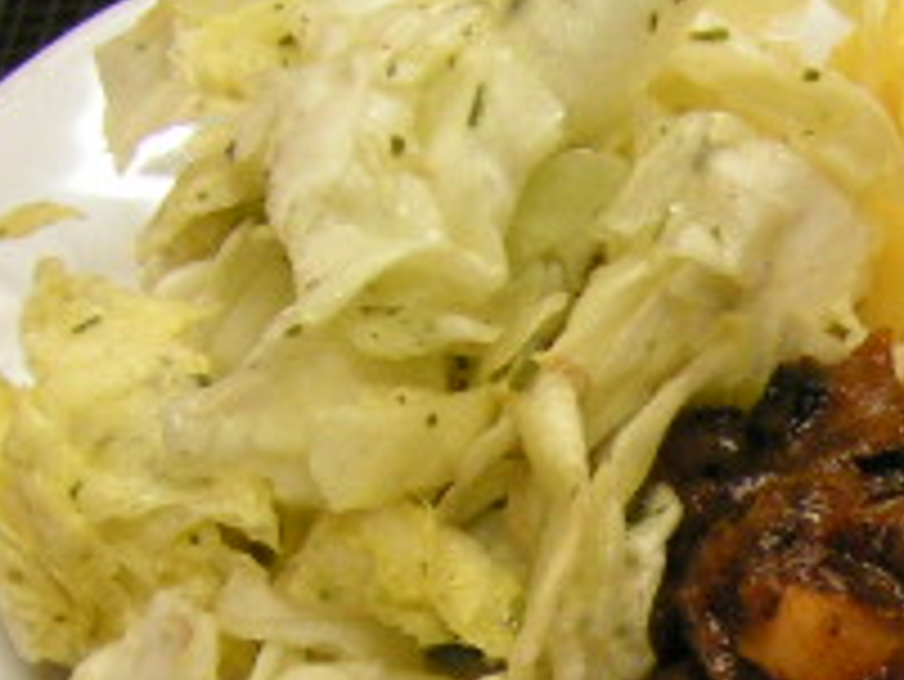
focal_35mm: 121
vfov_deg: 12.0
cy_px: 838
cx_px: 1030
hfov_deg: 15.8
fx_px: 3162
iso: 200
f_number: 2.8
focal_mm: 5.8
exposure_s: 1/20
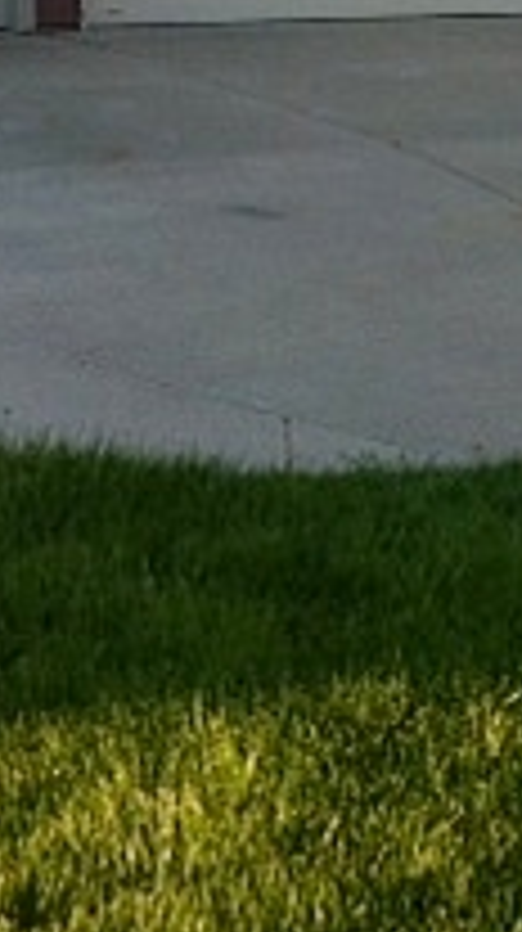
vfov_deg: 17.7
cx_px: 760
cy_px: -18
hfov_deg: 10.0
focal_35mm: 118
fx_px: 2912
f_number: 2.8
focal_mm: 3.85
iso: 80
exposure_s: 1/251
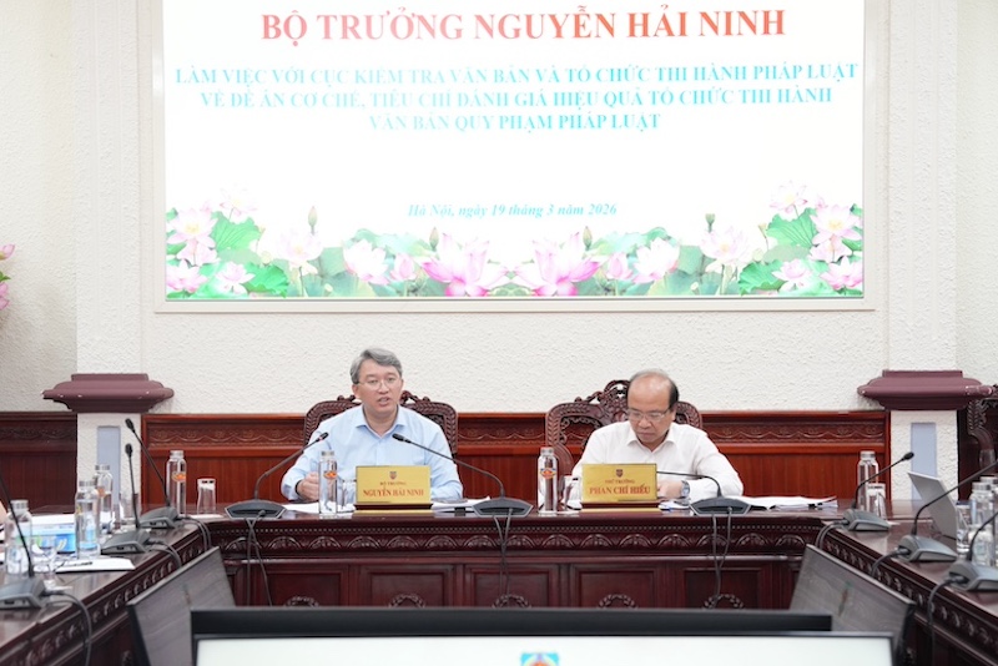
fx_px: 1941
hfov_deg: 28.8
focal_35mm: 70
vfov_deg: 19.5
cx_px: 499
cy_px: 333
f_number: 4.5
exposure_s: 1/160
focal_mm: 70
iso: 3200
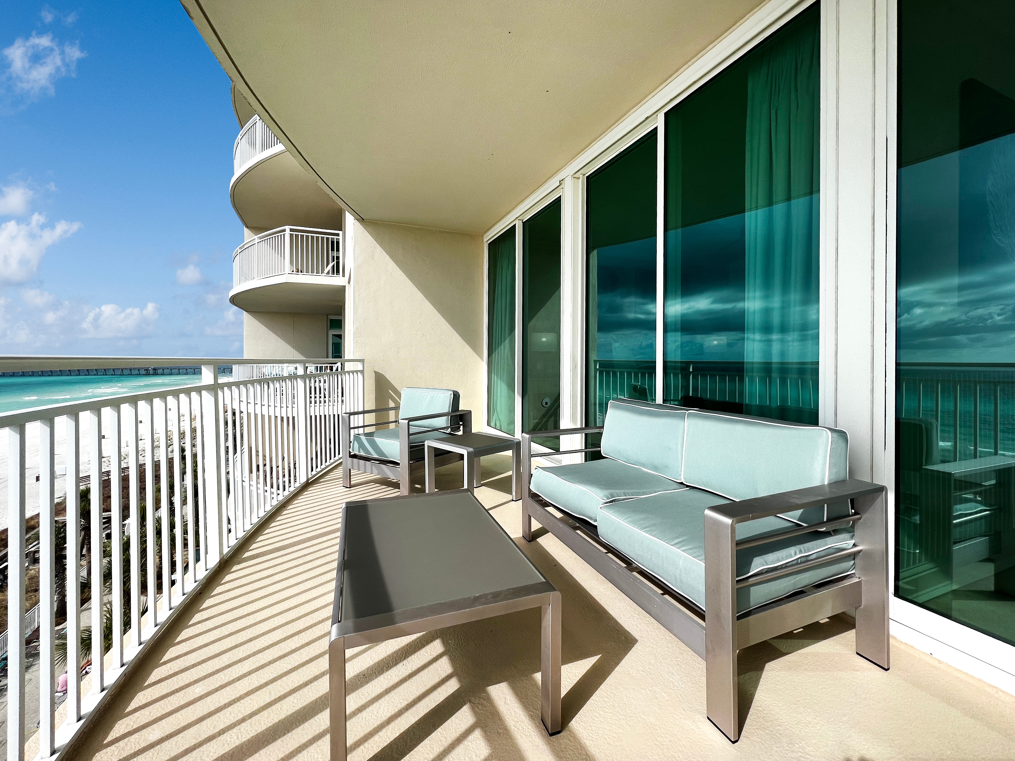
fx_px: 381
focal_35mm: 13
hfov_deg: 106.2
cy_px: 380
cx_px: 508
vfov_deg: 89.9
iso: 32
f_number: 1.8
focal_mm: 1.57
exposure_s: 1/1908
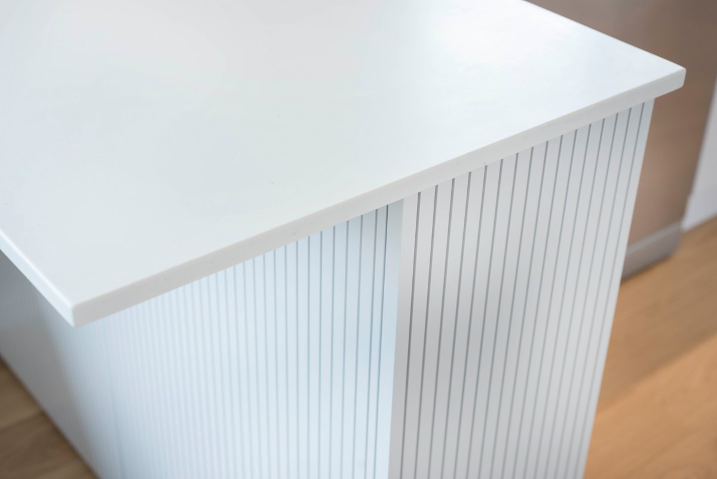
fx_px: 996
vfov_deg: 27.0
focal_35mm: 50
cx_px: 358
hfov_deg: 39.6
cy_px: 240
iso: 800
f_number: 5.6
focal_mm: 50
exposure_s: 1/100
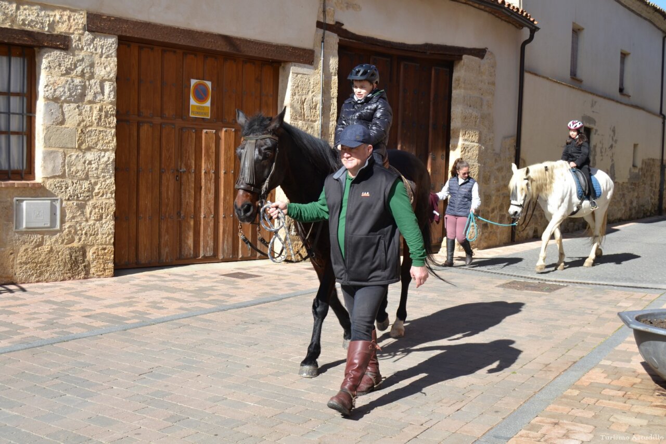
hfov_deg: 46.4
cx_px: 333
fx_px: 777
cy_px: 222
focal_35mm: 42
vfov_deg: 31.9
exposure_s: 1/250
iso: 100
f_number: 8
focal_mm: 28
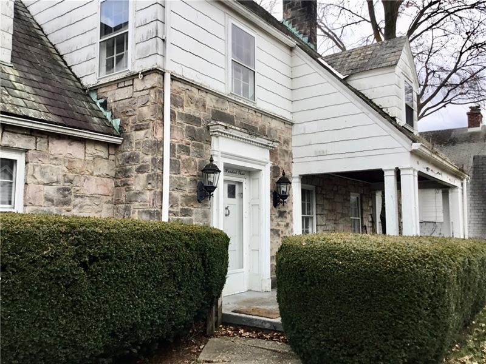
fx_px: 435
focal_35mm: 31
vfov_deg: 45.4
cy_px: 182
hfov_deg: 58.4
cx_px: 243
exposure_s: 1/120
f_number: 2.4
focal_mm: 3.3
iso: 25
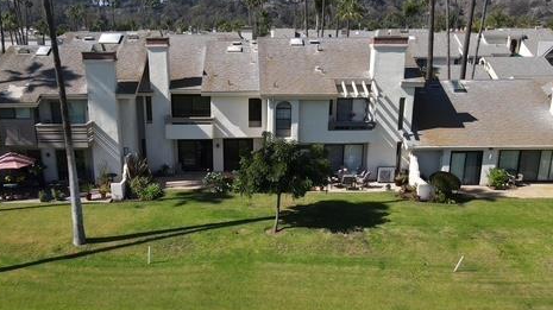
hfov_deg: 55.2
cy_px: 205
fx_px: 528
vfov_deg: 32.5
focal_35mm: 36
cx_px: 249
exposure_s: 1/640
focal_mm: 4.5
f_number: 2.8
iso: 100
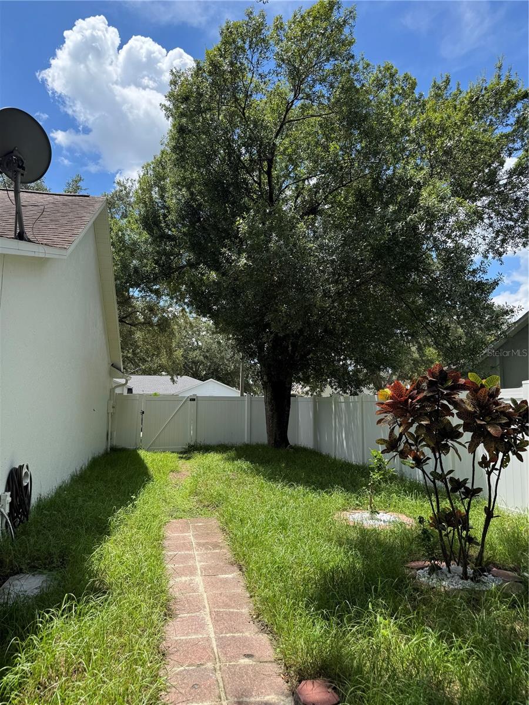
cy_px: 352
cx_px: 264
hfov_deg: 56.8
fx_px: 489
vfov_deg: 71.6
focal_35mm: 24
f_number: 1.78
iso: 80
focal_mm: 6.76
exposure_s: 1/1980
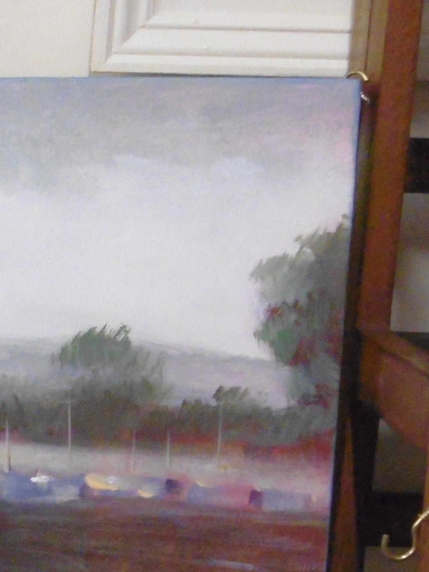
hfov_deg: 8.8
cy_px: 752
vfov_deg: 12.1
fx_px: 2628
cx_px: -437
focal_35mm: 159
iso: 400
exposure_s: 1/25
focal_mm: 8
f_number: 3.7
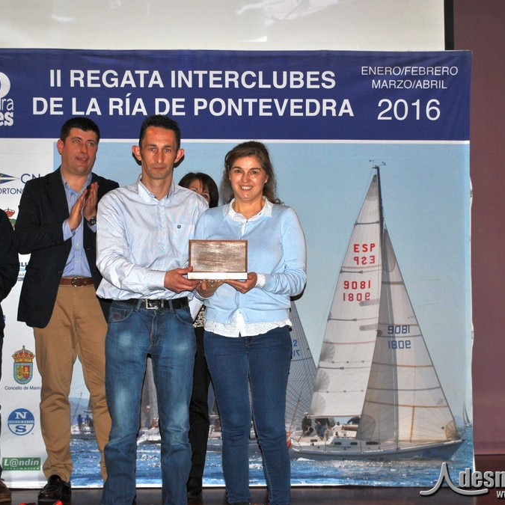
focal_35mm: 62
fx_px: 1023
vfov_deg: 27.7
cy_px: 251
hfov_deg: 27.7
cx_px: 213
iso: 200
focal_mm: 32
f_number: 4.8
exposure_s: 1/60
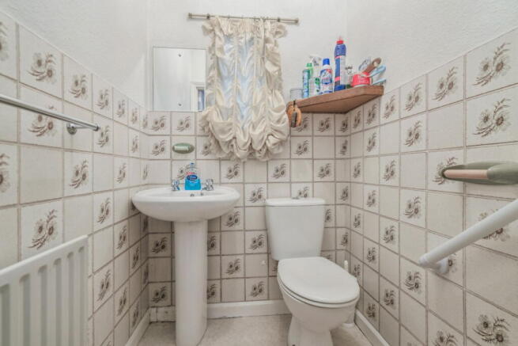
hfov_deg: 96.7
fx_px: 230
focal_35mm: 16
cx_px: 259
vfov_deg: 73.8
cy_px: 173
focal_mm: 16
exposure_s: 1/6
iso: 640
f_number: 5.6
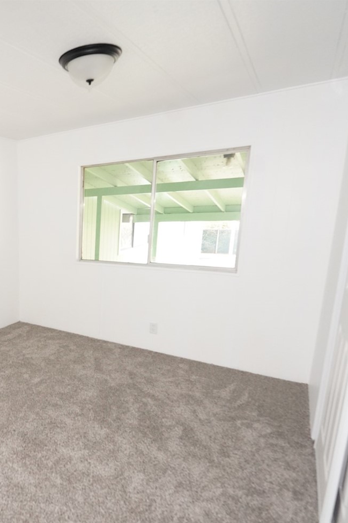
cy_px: 285
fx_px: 334
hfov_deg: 44.5
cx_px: -18
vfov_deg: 75.9
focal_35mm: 23
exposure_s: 1/160
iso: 3200
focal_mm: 14
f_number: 4
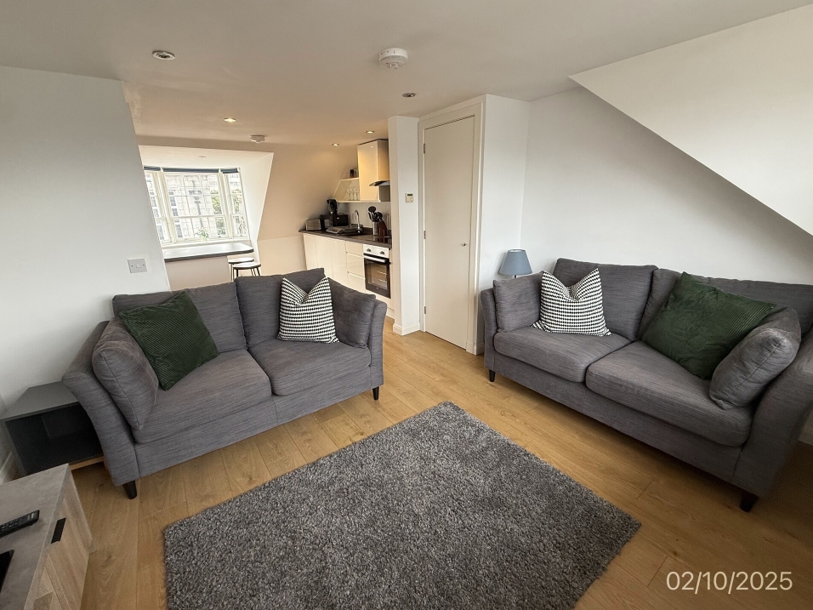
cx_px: 395
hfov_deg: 98.1
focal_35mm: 15
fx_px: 352
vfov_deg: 81.7
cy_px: 302
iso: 160
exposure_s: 1/100
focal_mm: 2.22
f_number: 2.2
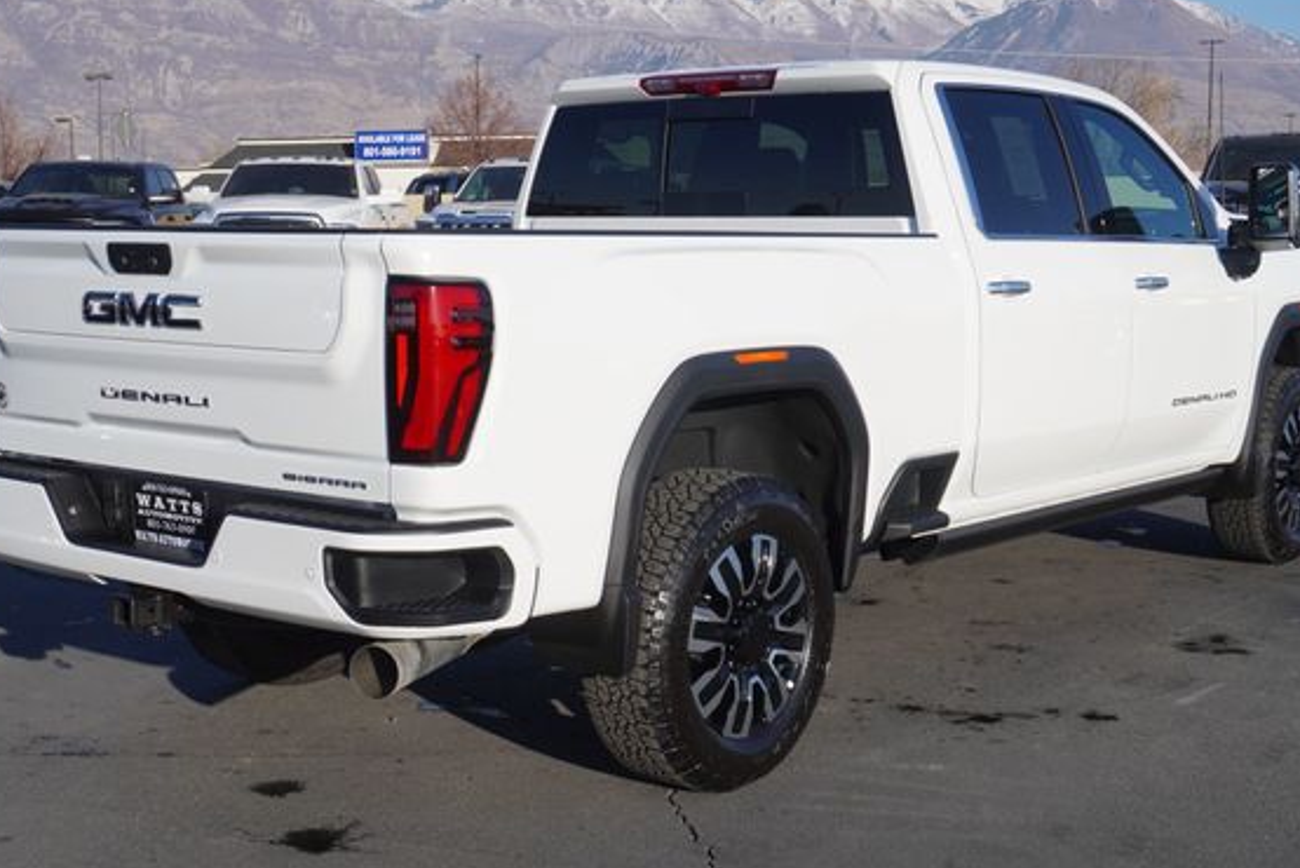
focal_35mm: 52
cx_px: 645
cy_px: 432
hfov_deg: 38.2
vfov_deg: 26.0
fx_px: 1879
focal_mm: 30
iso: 100
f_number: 7.1
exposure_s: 1/400
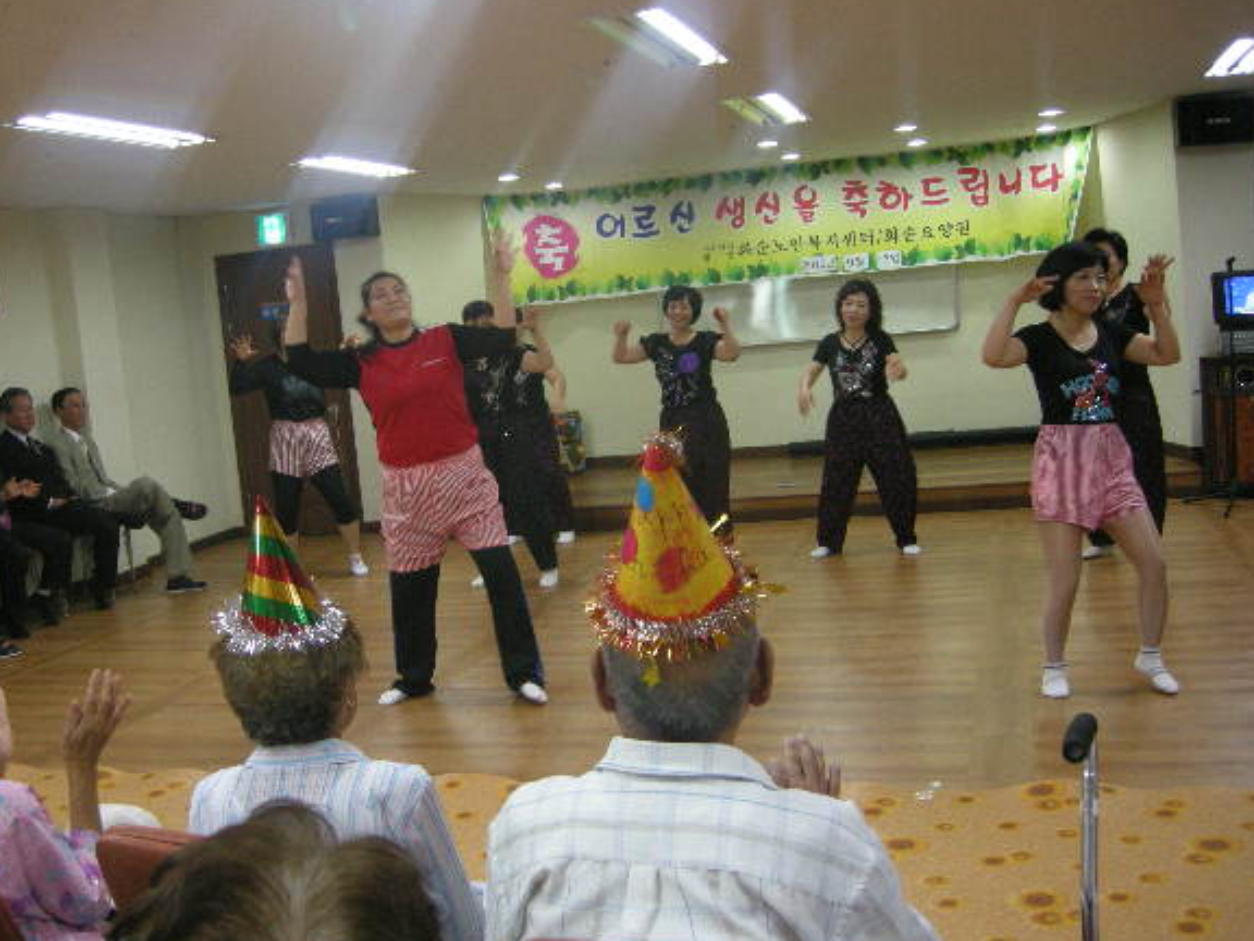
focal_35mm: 40
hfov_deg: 46.7
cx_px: 568
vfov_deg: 36.0
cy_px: 494
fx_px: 1449
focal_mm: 7.5
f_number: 2.7
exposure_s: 1/61
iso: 275
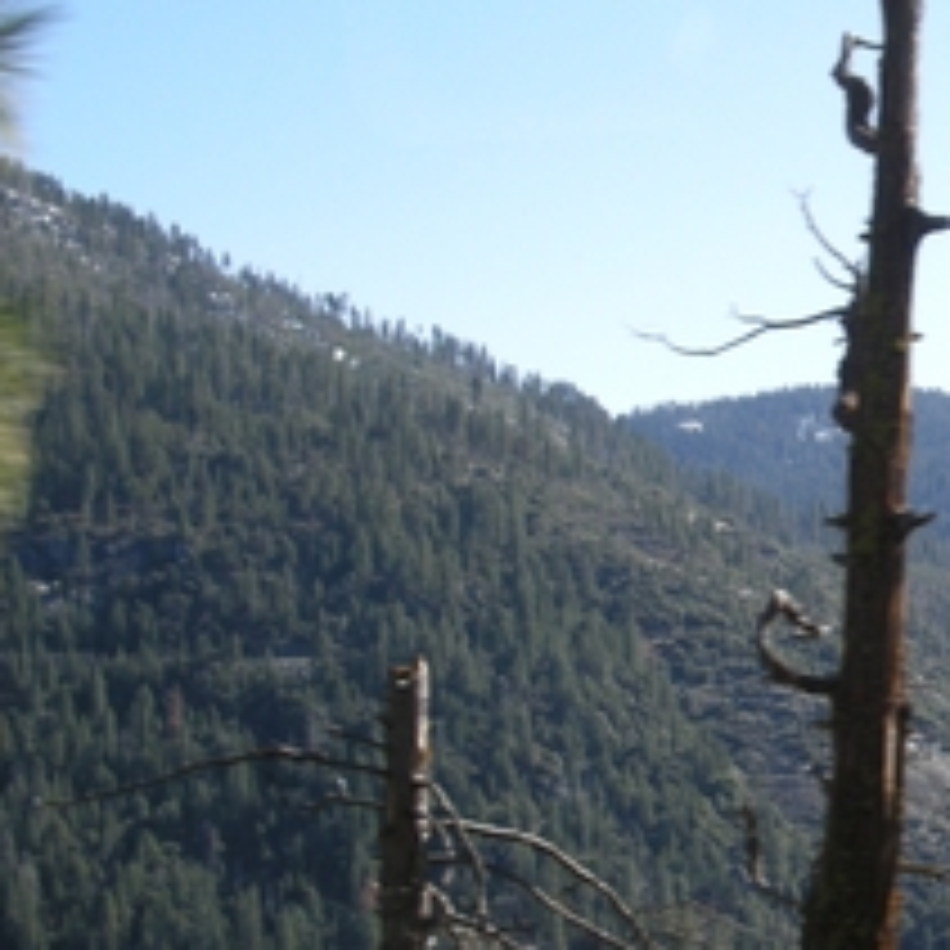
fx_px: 2888
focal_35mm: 93
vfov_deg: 18.7
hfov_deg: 18.0
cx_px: 1036
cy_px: 518
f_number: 2.8
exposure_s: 1/298
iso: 125
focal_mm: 7.9
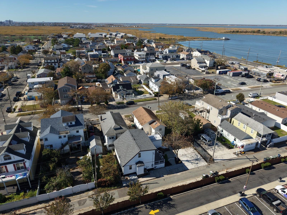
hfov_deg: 71.6
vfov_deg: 56.8
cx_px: 144
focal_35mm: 24
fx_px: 199
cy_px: 108
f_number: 1.8
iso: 170
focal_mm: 8.67
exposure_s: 1/640
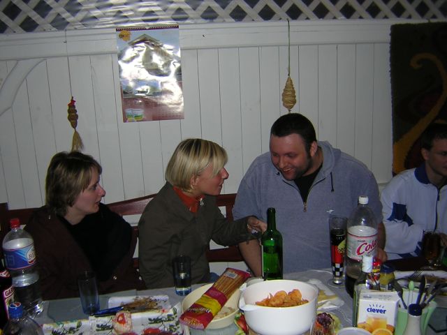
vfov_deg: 39.7
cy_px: 168
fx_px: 465
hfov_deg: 51.4
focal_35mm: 36
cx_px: 224
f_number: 2.6
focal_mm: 4.7
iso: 100
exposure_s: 1/60.1
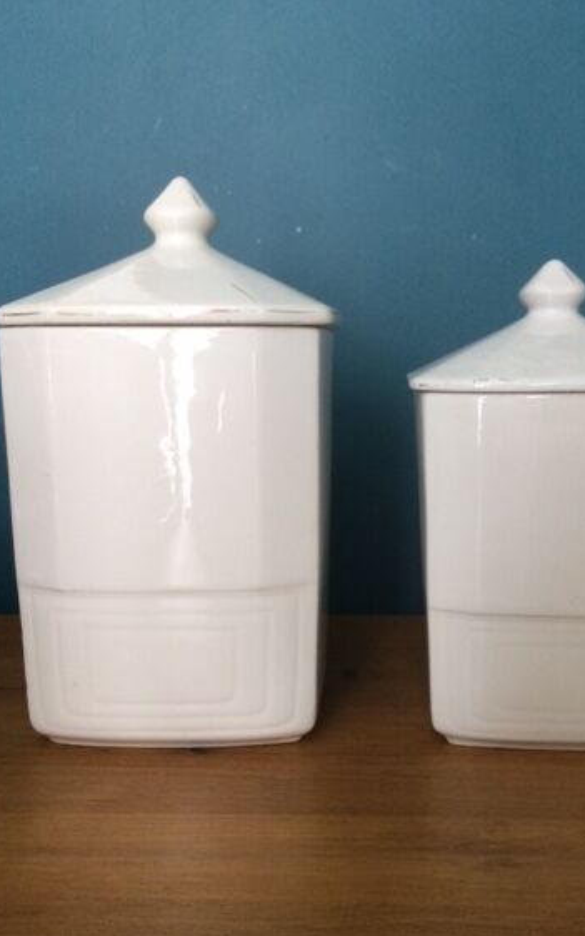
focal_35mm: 35
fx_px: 893
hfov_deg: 36.1
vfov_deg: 55.3
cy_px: 476
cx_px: 353
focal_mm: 4.15
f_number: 2.2
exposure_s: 1/33
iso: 250
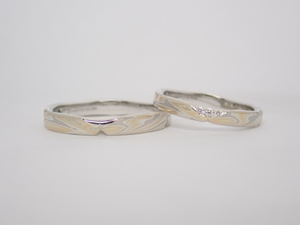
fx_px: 667
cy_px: 112
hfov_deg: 25.3
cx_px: 150
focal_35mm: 77
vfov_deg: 19.1
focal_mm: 13.65
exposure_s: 1/125
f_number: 4.1
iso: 200
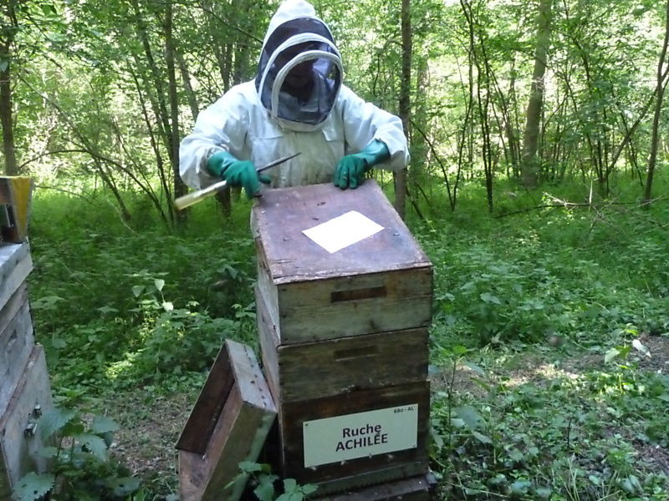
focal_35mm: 27
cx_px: 334
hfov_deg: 65.3
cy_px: 250
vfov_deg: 51.4
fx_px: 522
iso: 800
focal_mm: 4.4
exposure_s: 1/100
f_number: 3.3
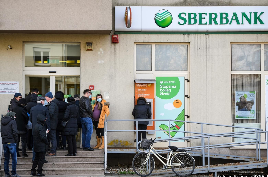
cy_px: 88
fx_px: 914
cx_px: 132
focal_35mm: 123
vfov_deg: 11.1
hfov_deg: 16.7
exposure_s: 1/640
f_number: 4
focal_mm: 120
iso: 500
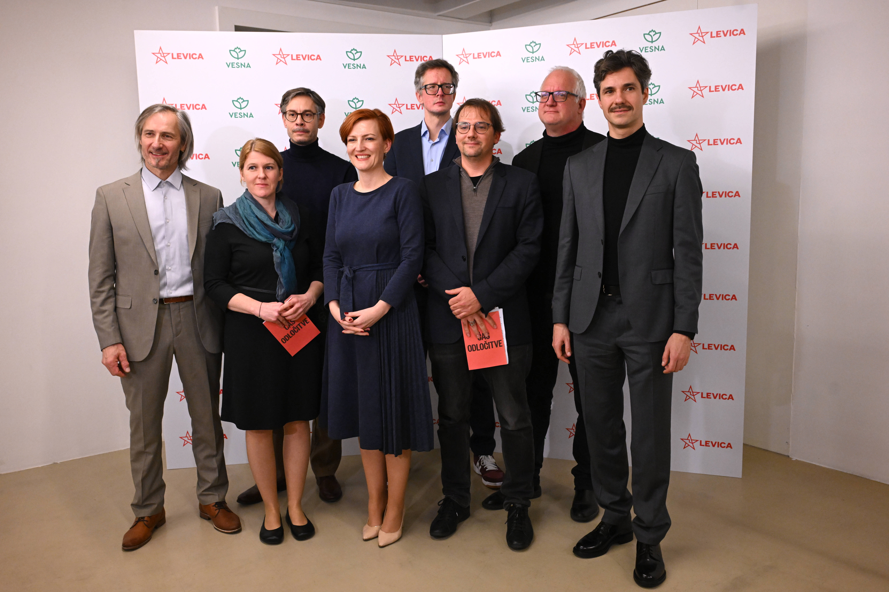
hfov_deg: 61.1
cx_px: 444
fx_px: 753
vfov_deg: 43.0
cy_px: 296
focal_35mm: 30
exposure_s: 1/200
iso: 4000
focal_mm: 30.5
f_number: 5
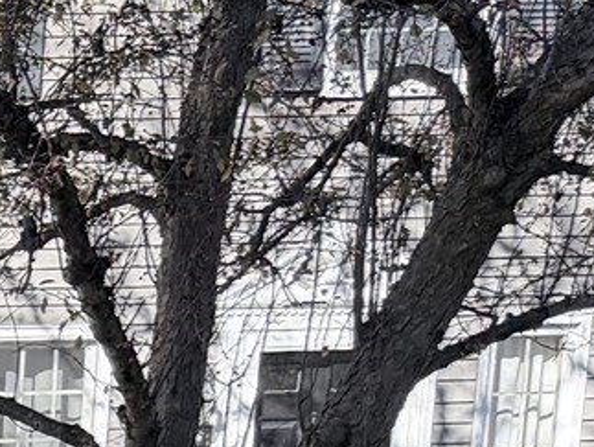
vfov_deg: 8.6
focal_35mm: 152
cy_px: 1190
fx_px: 2611
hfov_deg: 10.6
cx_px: -942
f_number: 1.78
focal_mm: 6.76
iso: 100
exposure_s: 1/1901
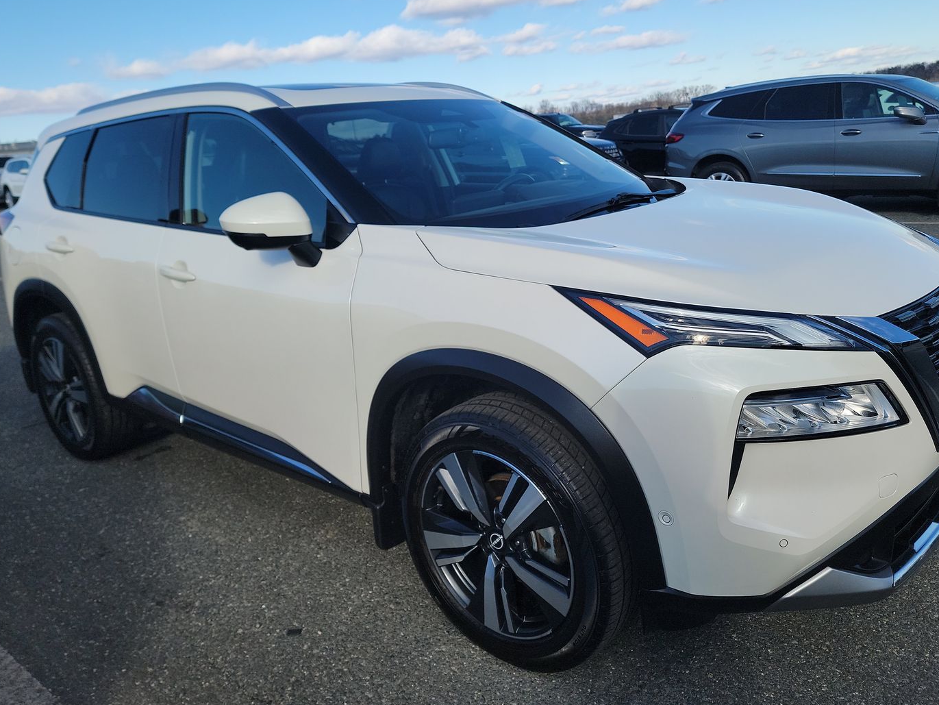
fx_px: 760
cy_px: 324
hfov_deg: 63.4
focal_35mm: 28
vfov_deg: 49.7
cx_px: 505
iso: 50
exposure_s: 1/798
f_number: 1.8
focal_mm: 6.7
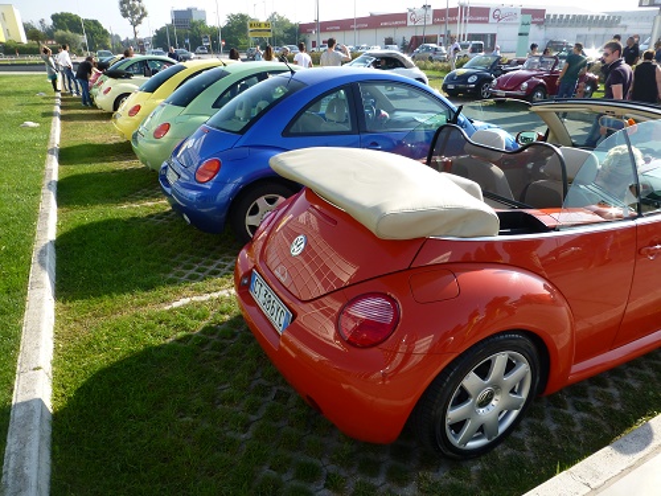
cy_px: 248
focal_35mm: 24
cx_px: 330
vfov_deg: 56.8
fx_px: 458
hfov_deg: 71.6
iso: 100
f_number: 4
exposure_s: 1/400
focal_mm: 4.3
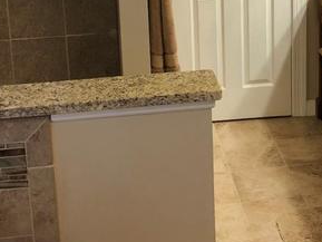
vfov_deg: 19.0
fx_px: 698
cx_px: 199
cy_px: -8
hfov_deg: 25.9
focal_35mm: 75
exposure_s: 1/20
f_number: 1.8
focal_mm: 3.99
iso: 40
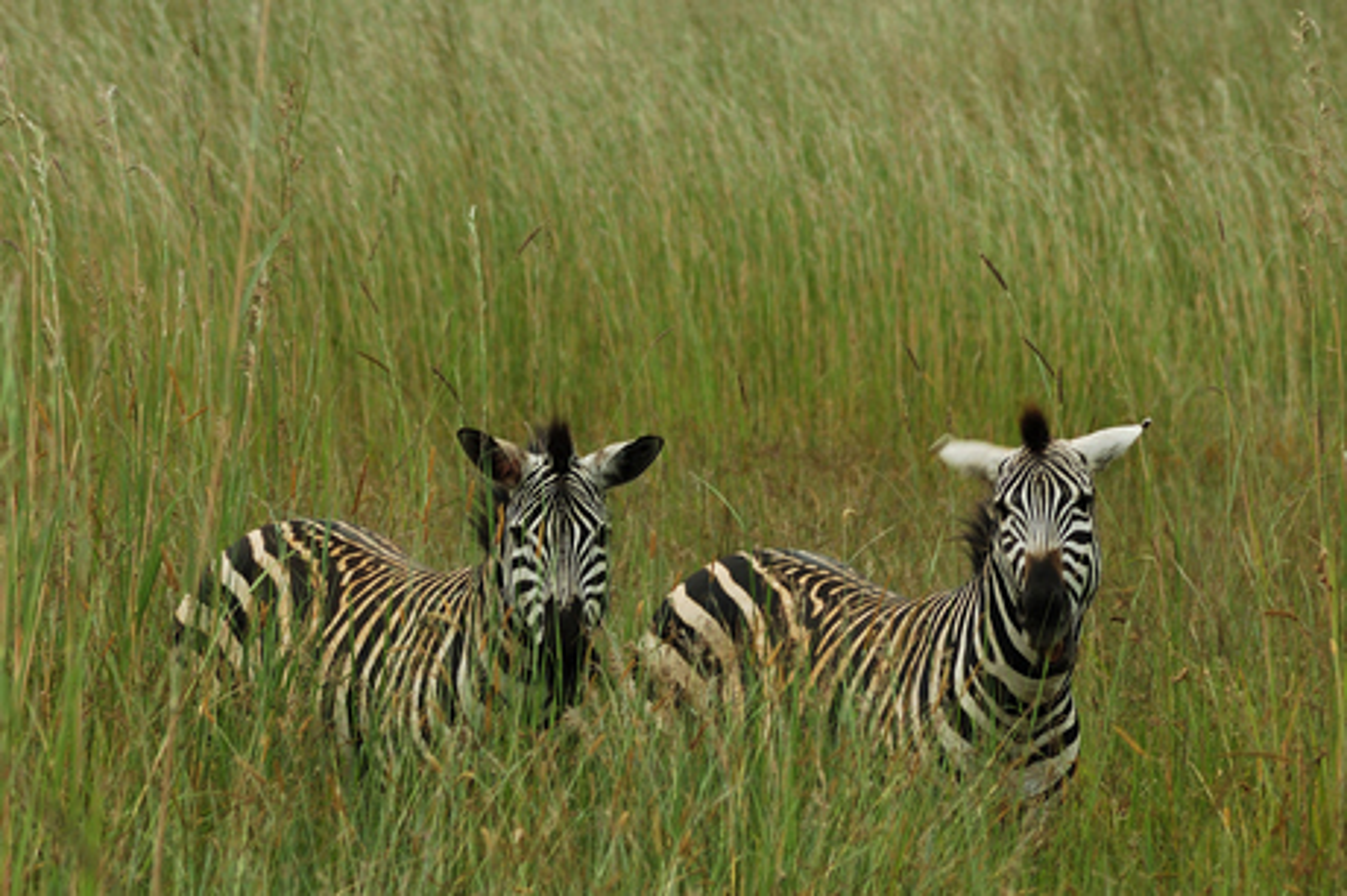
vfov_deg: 4.4
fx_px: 11777
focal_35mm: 315
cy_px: 448
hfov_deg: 6.5
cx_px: 674
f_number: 8
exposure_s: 1/80
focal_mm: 210
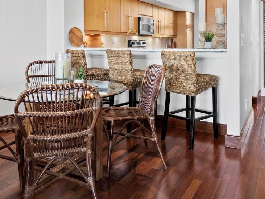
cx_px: 138
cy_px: 40
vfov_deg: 39.2
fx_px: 268
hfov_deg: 52.6
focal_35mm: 35
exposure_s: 1
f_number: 11
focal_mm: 8
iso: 400
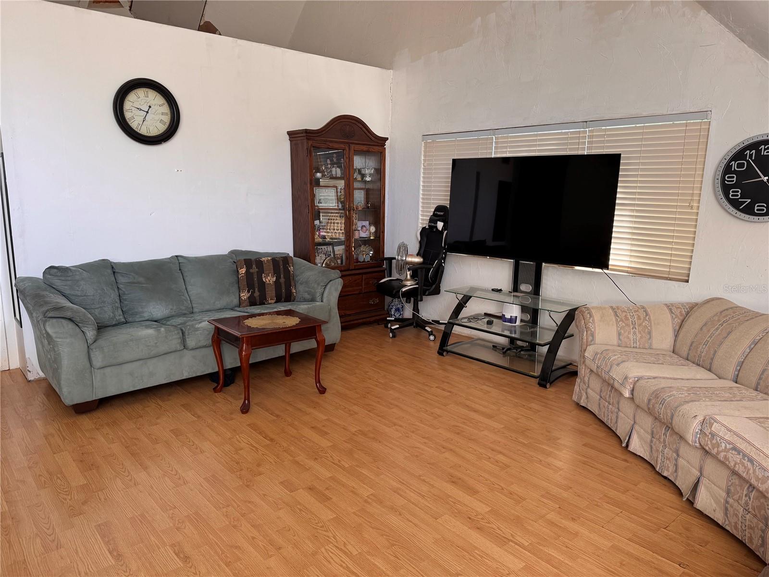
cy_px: 288
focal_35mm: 24
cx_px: 384
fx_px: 533
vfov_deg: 56.8
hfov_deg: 71.6
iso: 200
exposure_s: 1/82
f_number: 1.78
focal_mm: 6.76
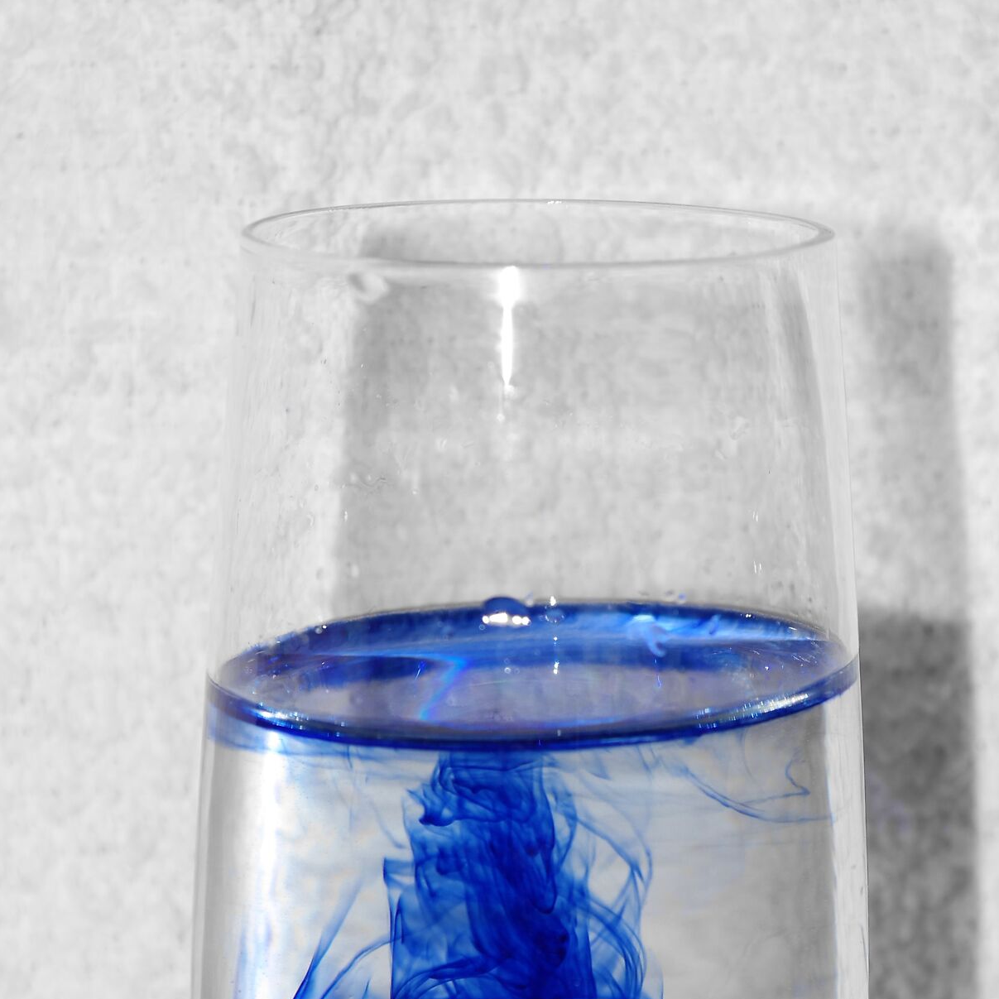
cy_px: 892
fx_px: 4636
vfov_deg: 12.2
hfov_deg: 12.3
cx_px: 546
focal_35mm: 142
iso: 100
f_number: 7.1
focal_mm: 55
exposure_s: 1/80
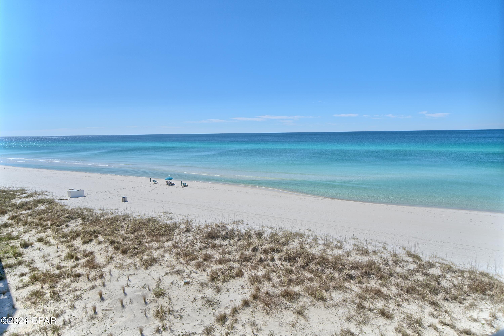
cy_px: 168
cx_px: 252
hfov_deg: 84.0
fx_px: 280
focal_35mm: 20
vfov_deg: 62.0
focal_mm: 20
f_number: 9.5
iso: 100
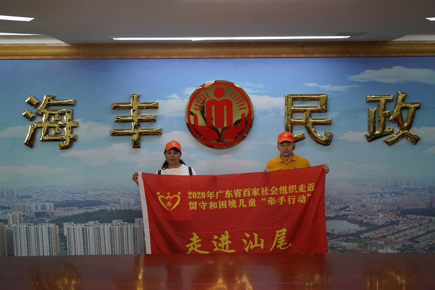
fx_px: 580
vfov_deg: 28.1
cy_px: 145
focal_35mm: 48
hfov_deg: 41.1
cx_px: 218
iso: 1000
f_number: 4.5
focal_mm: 48
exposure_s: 1/160
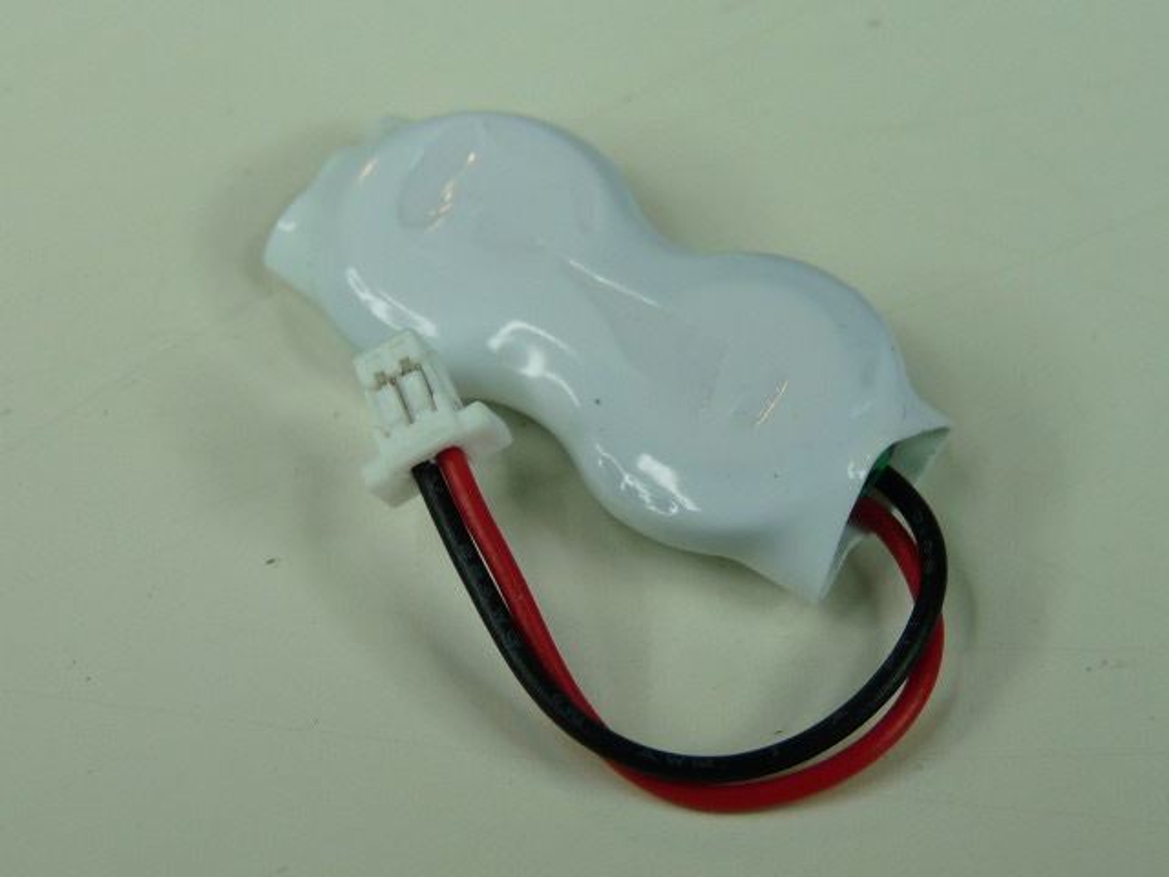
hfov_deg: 19.4
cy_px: 438
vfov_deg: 14.6
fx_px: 3411
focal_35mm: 101
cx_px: 584
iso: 100
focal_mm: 10.4
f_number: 3.2
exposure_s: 1/80
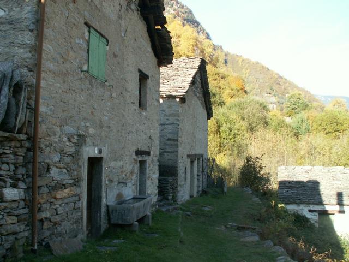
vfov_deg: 40.7
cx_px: 174
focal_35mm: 35
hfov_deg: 52.6
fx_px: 353
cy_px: 131
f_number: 4
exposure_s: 1/100
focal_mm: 5.86
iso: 50
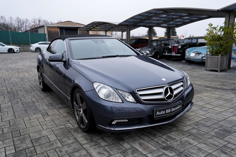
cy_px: 78
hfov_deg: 63.7
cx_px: 118
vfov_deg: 45.0
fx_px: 190
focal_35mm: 29
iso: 100
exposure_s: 1/60
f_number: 4
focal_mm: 29
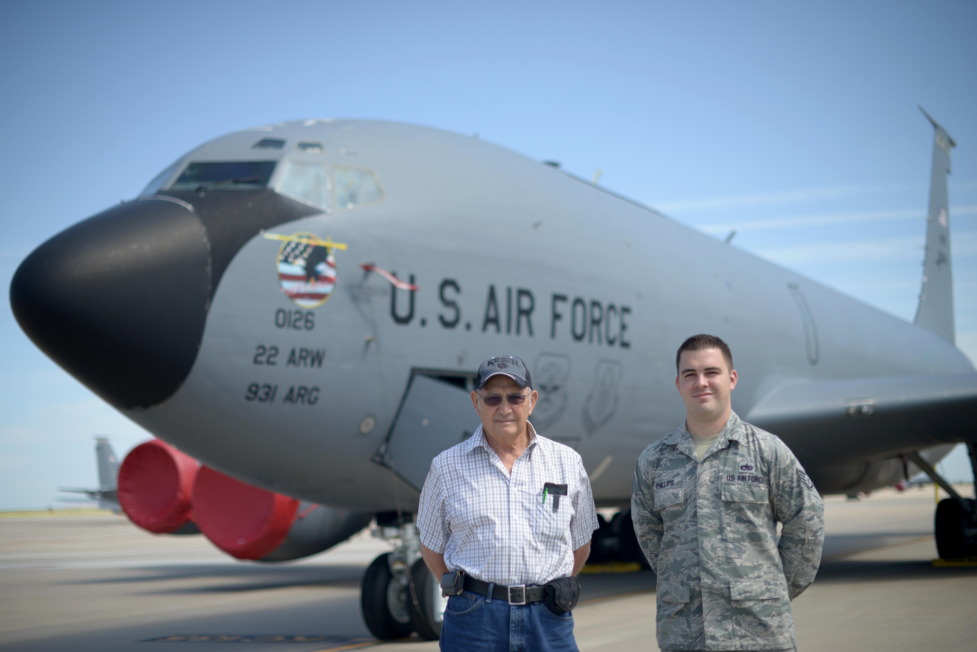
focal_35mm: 51
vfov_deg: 26.5
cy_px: 325
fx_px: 1384
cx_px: 480
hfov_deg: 38.9
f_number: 1.8
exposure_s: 1/8000
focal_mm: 50
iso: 200
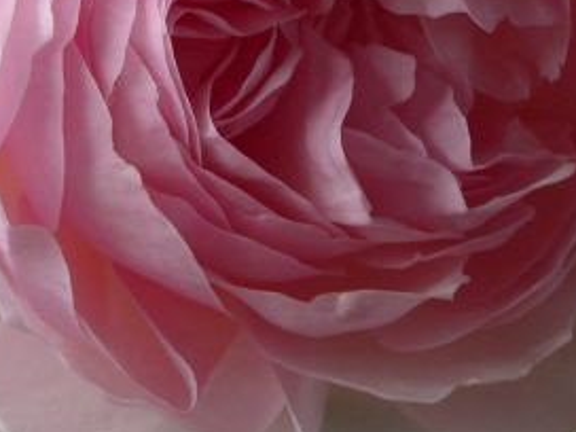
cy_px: 106
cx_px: 146
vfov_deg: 7.6
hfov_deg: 10.1
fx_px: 3245
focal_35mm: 195
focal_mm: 17.3
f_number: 6.3
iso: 100
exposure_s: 1/60
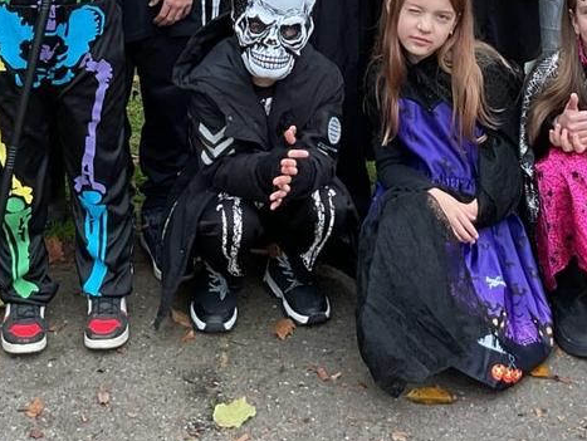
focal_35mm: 83
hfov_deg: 23.5
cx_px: 273
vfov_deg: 16.9
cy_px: -118
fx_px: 1409
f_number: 1.8
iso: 40
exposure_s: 1/100
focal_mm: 3
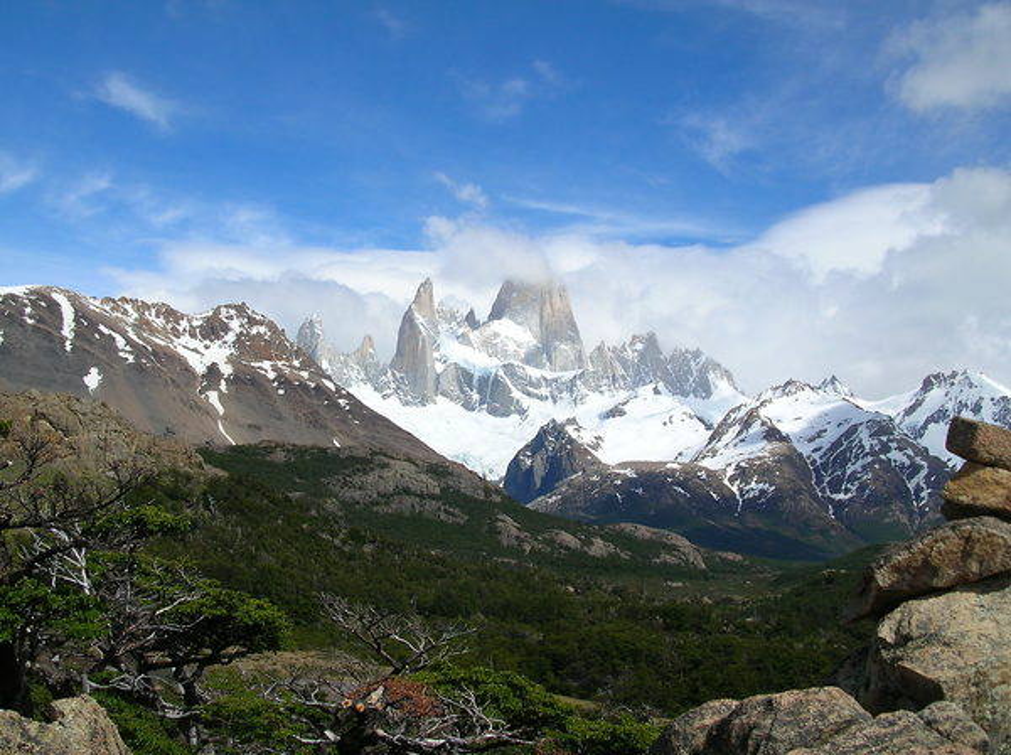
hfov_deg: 51.4
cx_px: 506
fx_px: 1050
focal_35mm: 36
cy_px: 378
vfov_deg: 39.6
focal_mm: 6
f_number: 3.7
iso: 50
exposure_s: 1/1200
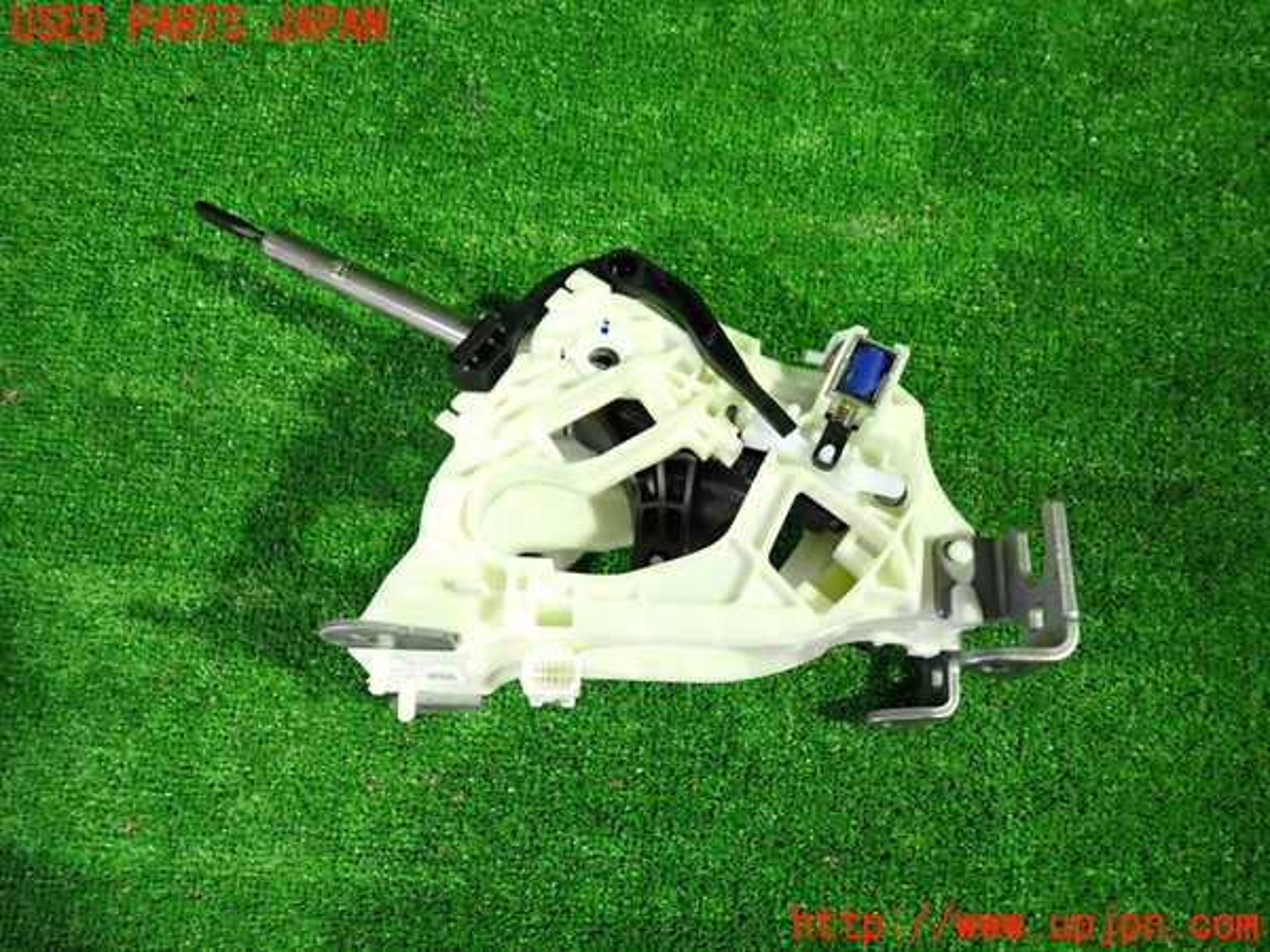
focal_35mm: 25
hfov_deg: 69.4
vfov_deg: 54.9
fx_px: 917
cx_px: 635
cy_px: 476
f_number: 2
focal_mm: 4.5
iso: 500
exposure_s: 1/30
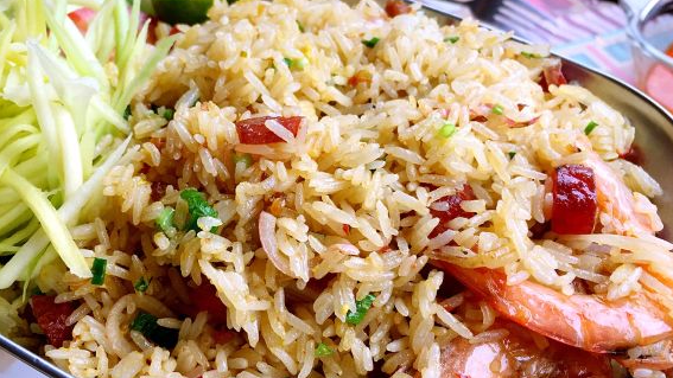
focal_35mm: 39
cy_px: 208
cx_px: 281
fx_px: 696
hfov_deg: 51.4
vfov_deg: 30.4
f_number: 2.2
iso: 32
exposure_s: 1/100
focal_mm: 4.15
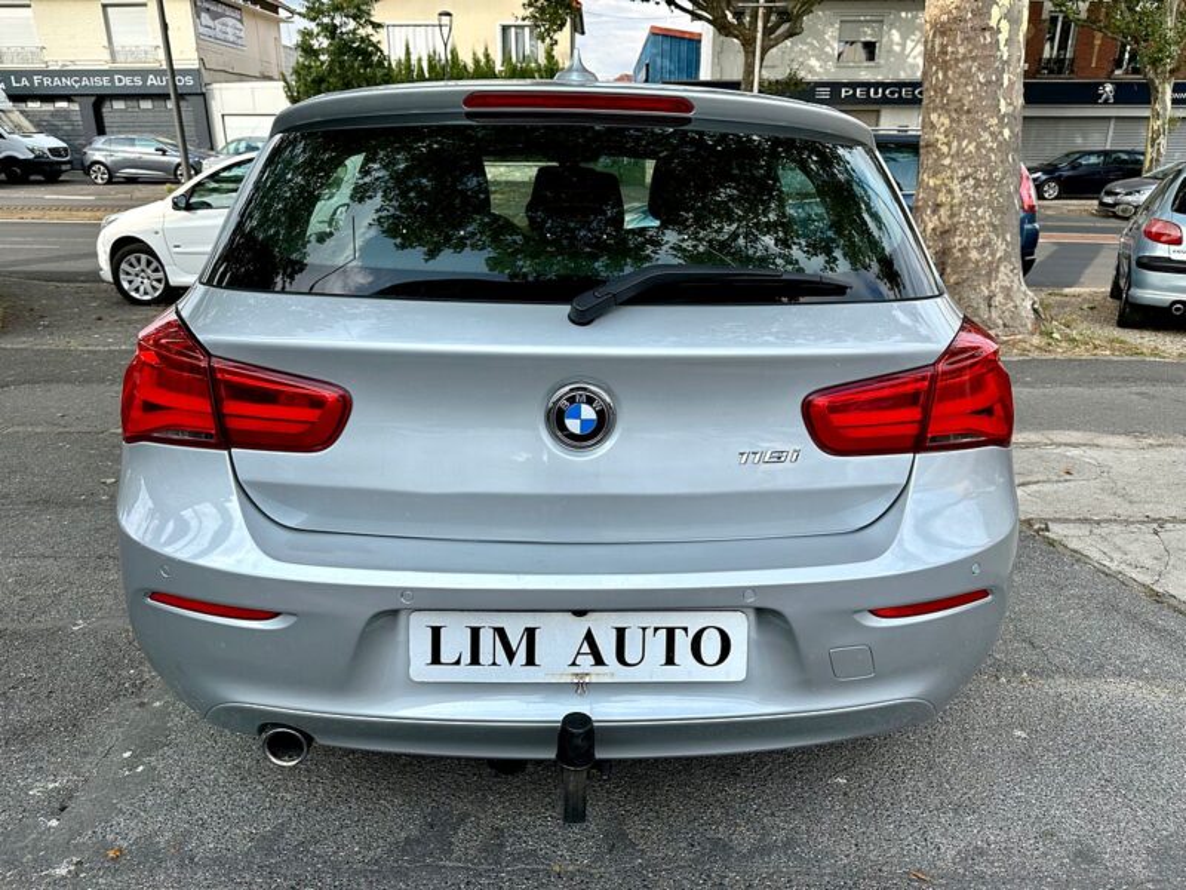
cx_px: 593
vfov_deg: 56.8
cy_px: 445
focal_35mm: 24
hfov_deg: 71.6
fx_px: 822
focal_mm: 6.86
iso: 80
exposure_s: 1/1321
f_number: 1.78
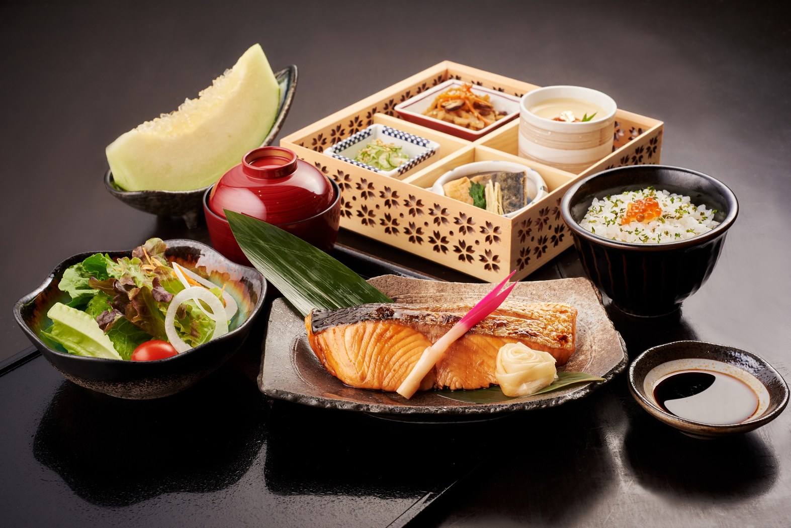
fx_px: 1319
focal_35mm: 60
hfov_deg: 33.4
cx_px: 396
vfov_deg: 22.6
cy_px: 264
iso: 1000
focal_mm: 60
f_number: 14
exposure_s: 1/125
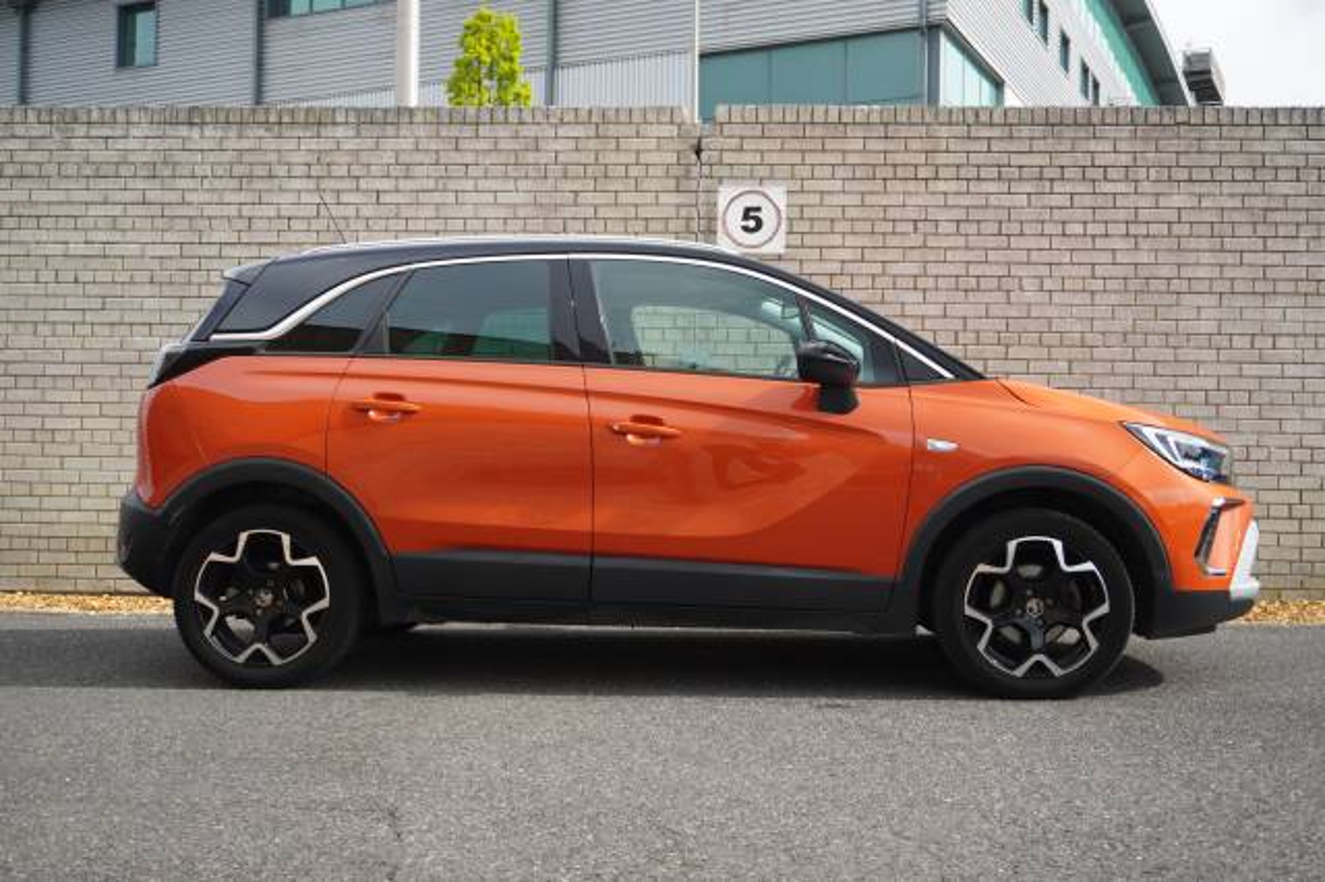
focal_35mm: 39
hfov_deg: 49.6
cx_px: 662
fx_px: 1435
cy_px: 441
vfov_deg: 34.2
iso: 100
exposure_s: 1/200
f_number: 5
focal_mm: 26
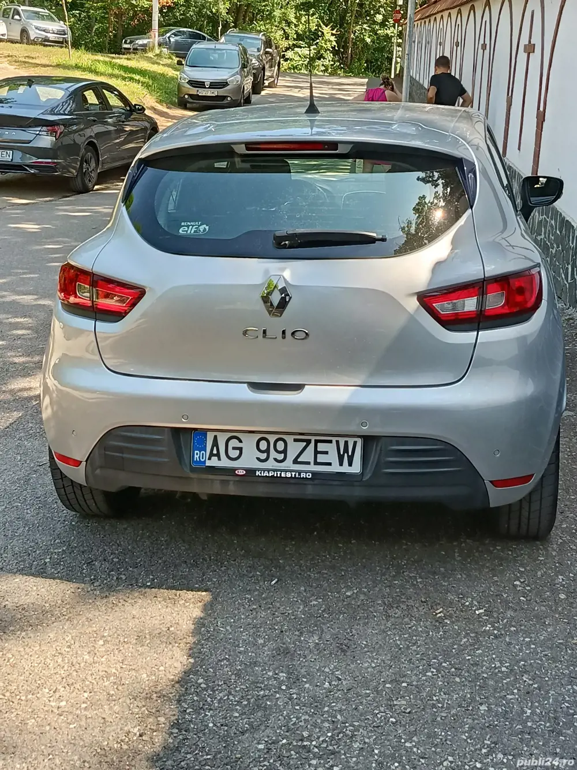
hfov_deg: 30.3
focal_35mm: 48
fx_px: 1067
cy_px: 385
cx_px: 288
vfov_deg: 39.7
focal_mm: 5.24
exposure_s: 1/100
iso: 77
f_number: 1.7
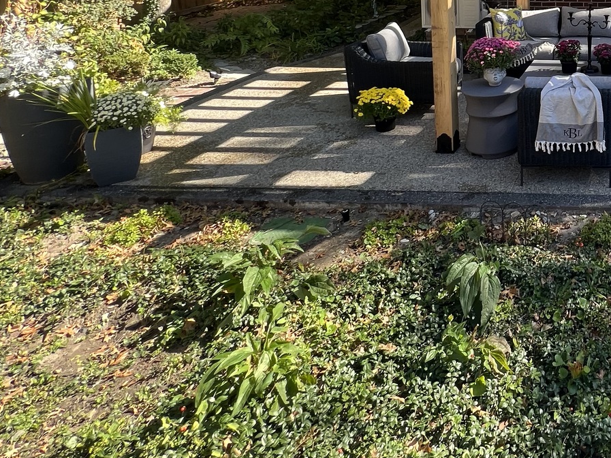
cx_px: 627
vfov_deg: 39.9
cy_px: -37
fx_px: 512
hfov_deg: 49.0
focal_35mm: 29
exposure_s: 1/195
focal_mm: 1.57
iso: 32
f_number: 1.8
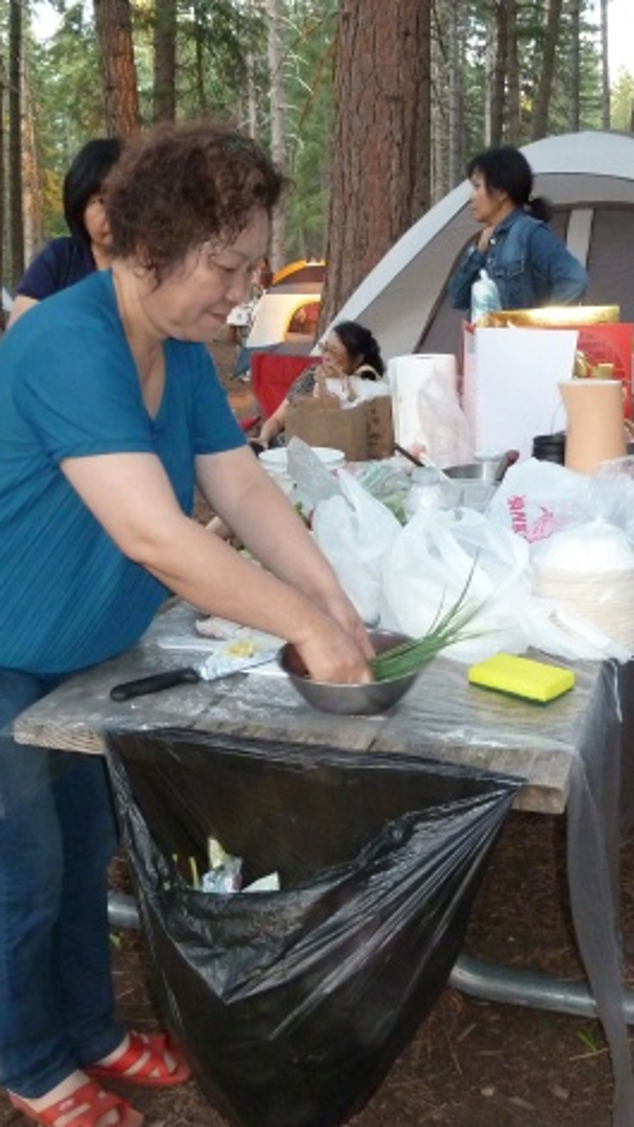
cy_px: 562
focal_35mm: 37
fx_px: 1106
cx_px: 309
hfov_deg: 32.0
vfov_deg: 54.0
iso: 400
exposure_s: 1/30
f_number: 3.3
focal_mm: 4.1
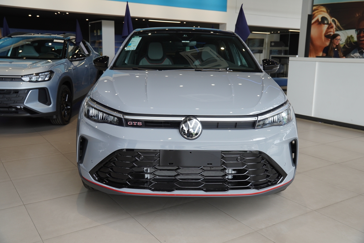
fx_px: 364
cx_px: 182
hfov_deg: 53.1
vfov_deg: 36.9
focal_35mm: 36
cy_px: 122
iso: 100
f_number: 4.5
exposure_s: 1/80
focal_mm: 24
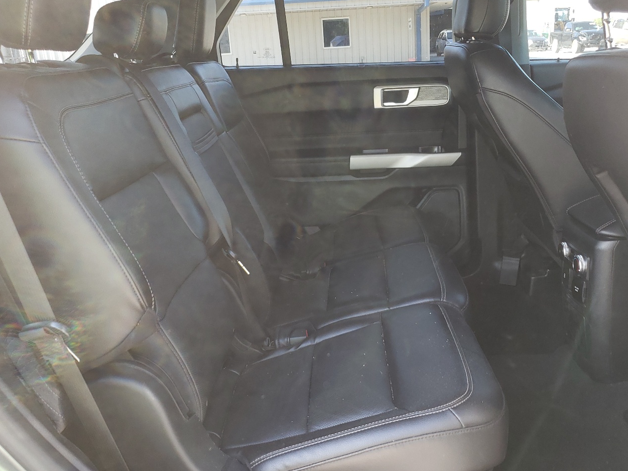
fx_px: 599
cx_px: 325
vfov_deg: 42.9
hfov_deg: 55.4
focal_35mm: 33
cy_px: 253
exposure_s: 1/120
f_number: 1.5
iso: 56
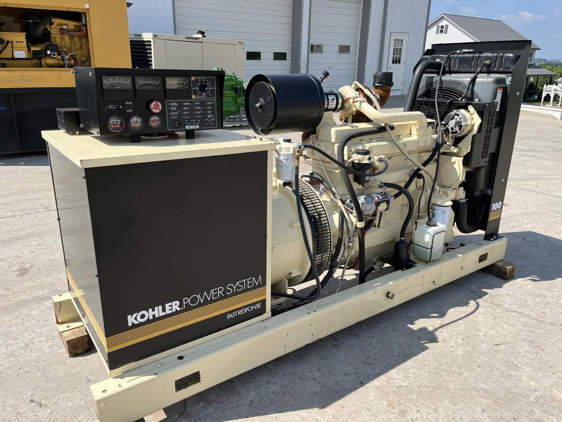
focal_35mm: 26
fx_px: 422
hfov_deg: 67.3
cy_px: 211
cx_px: 281
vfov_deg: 53.1
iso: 50
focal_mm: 5.1
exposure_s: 1/2309
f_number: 1.6
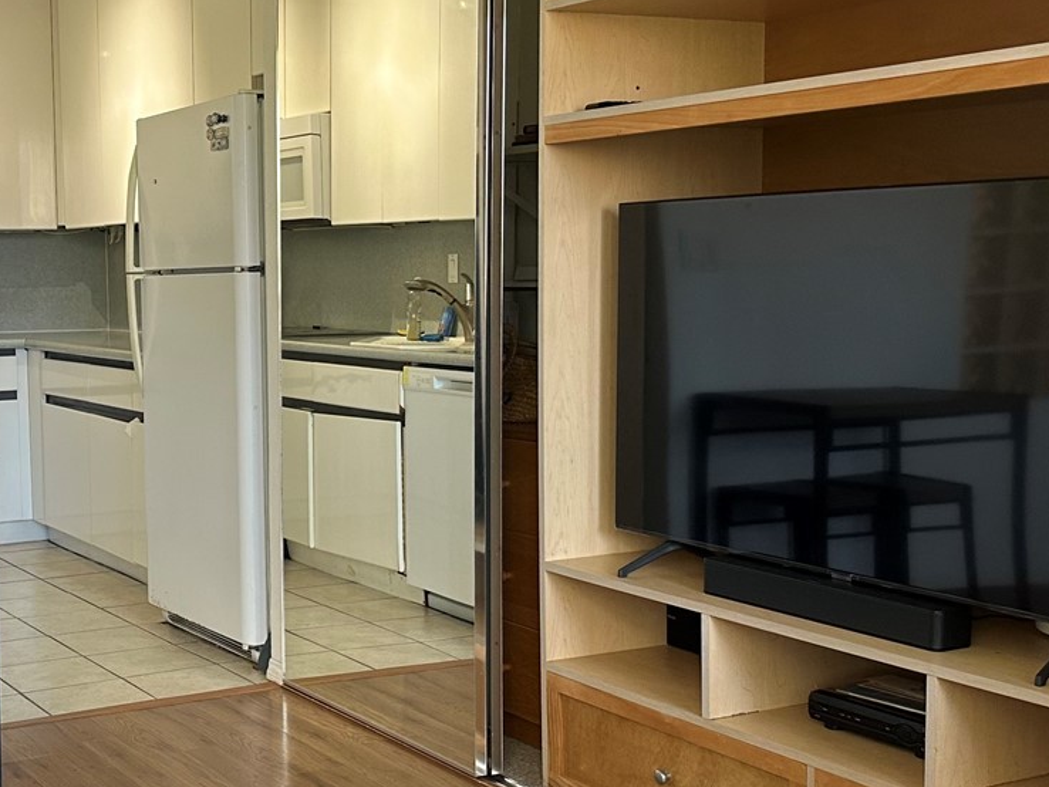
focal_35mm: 52
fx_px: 1576
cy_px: 438
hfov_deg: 35.5
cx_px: 195
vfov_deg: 28.0
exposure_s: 1/120
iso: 125
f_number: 1.78
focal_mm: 6.86
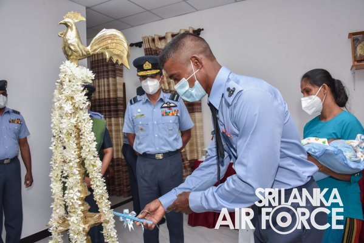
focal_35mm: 28
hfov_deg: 65.4
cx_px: 182
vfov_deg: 46.4
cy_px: 122
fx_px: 283
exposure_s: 1/200
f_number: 9
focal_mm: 28
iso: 1000
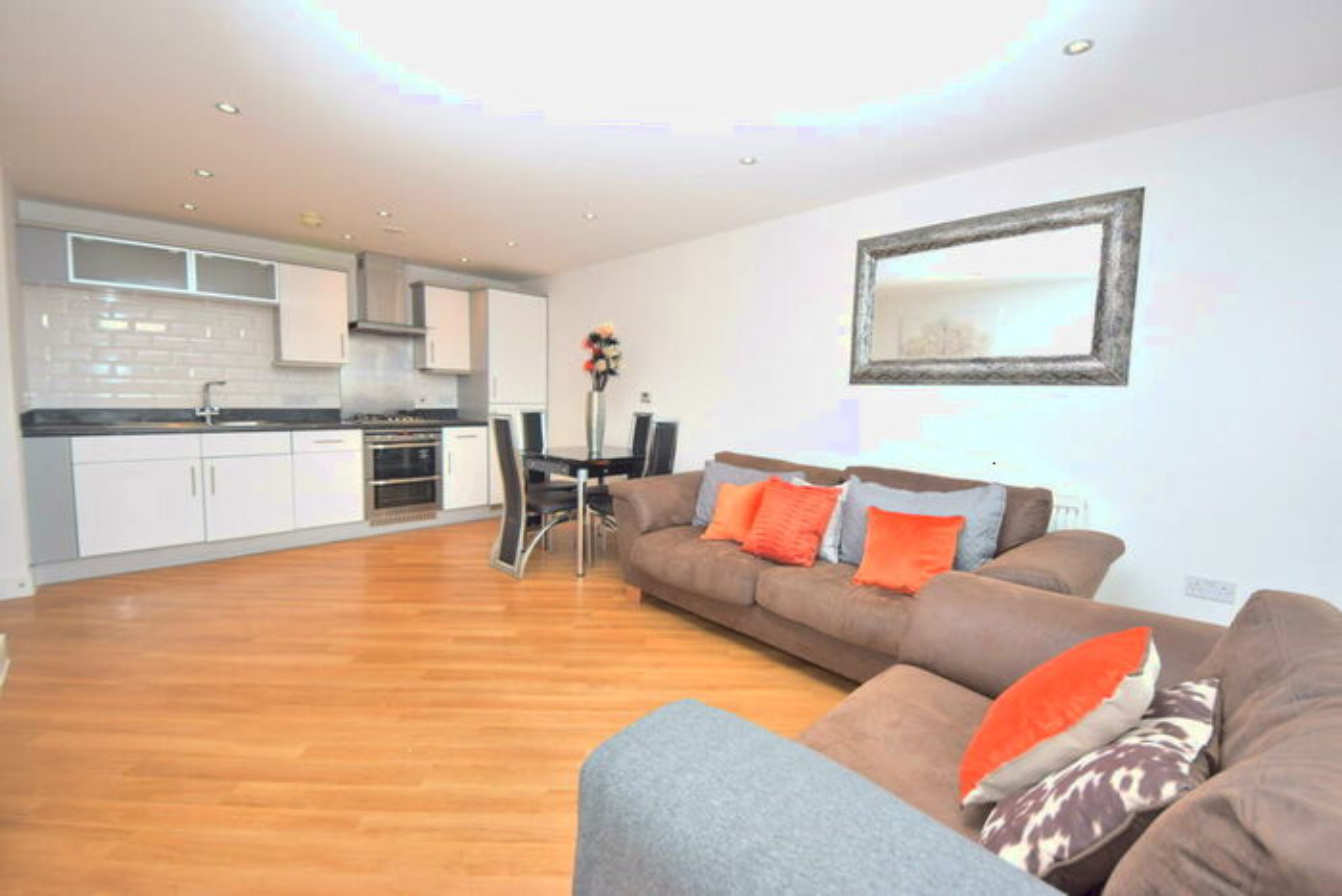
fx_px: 727
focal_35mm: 20
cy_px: 448
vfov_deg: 63.2
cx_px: 671
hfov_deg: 85.4
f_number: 5
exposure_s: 1/80
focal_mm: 13
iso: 400
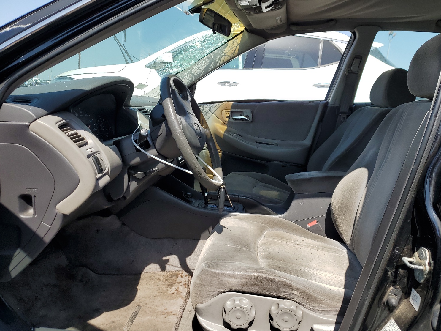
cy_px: 156
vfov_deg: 49.7
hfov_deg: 63.4
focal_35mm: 28
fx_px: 357
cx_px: 236
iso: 50
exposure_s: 1/2000
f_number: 1.5
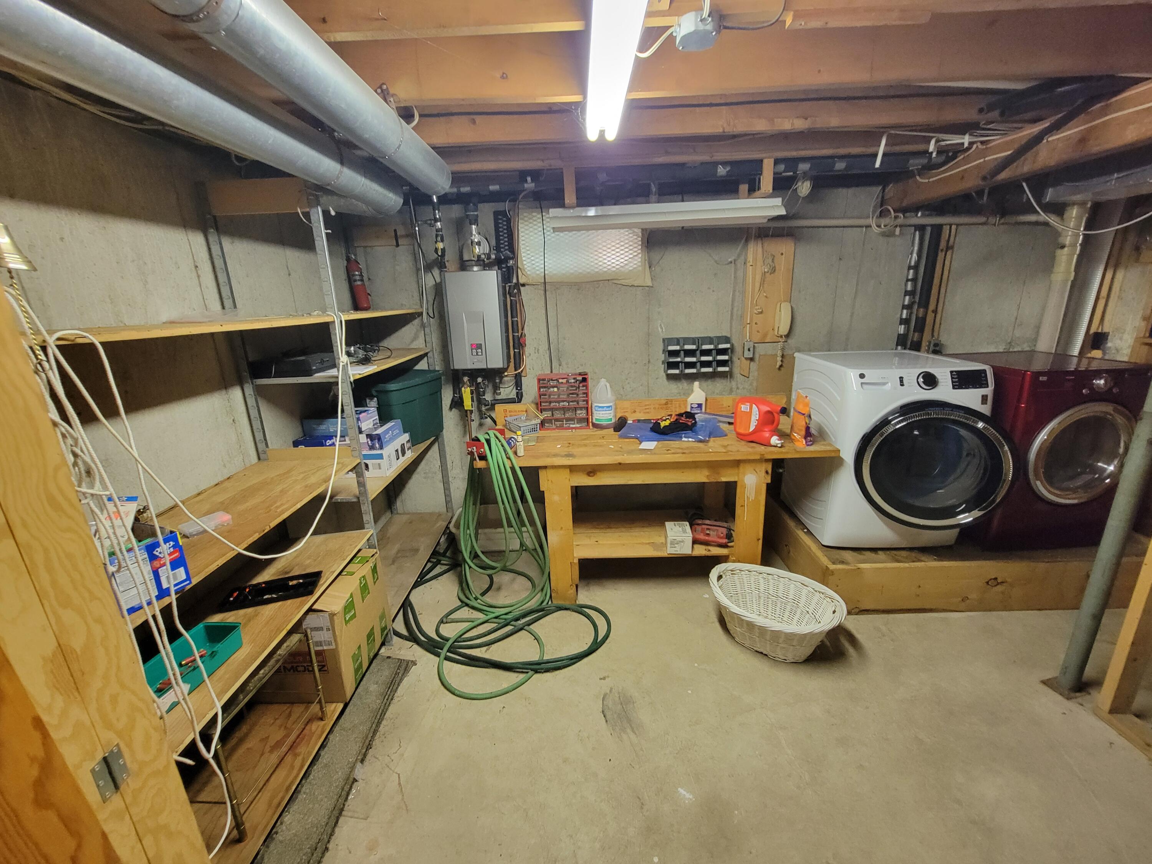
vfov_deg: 89.9
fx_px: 433
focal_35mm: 13
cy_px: 432
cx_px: 576
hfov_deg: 106.2
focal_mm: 2.2
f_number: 2.2
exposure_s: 1/24
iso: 800
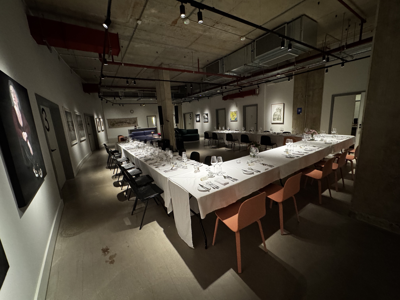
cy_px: 150
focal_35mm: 14
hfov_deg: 102.1
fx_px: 162
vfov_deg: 85.7
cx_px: 200
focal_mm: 2.22
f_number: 2.2
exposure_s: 1/47
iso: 800
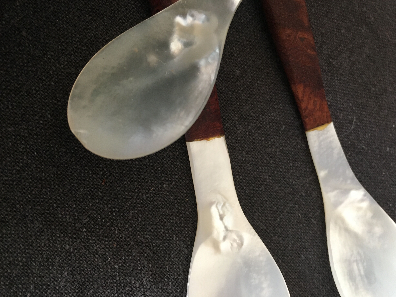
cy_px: 145
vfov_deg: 46.8
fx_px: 343
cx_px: 199
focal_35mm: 30
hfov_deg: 60.0
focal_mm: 4.15
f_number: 2.2
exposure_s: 1/33
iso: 200
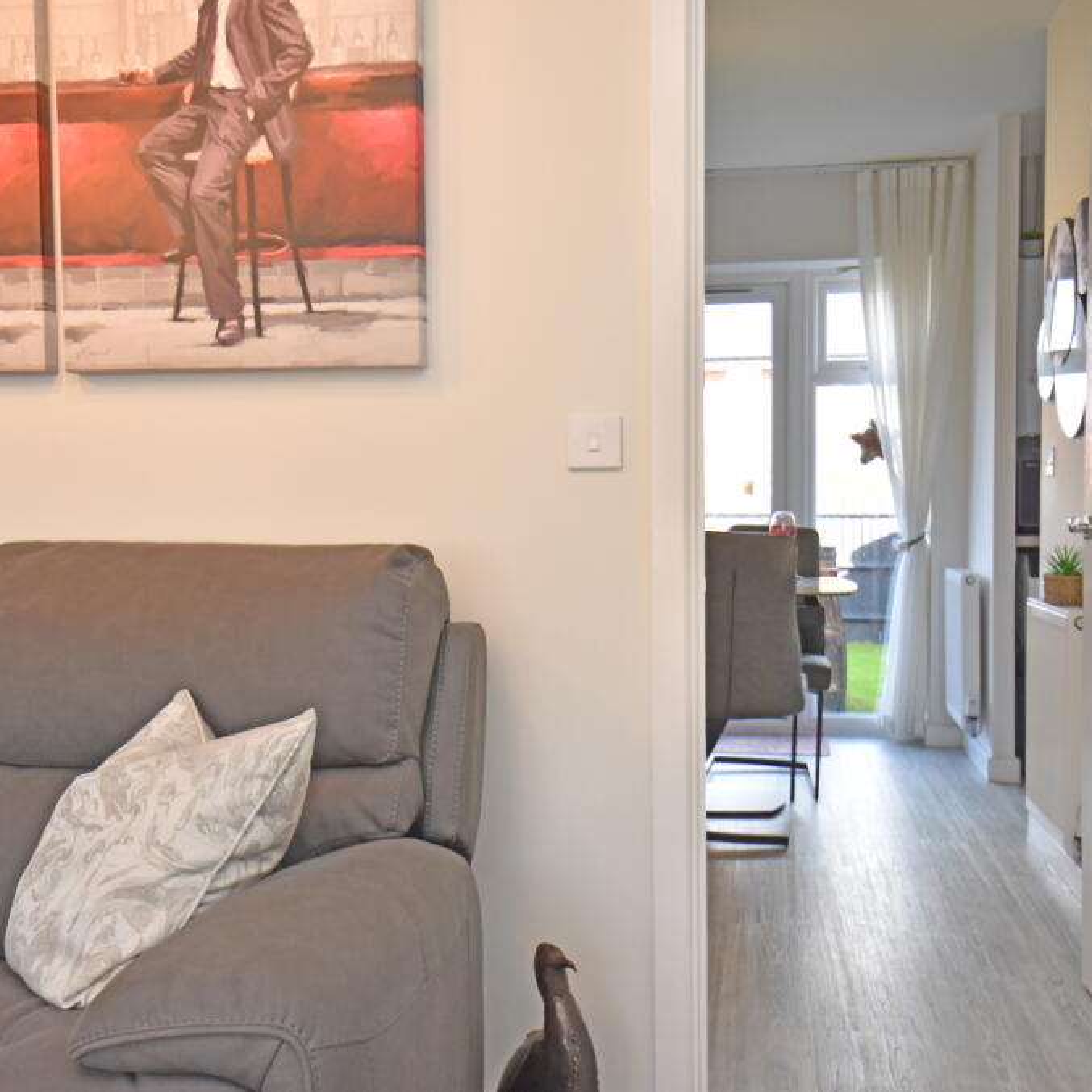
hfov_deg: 45.3
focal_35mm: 37
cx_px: 555
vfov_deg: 45.3
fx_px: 1308
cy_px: 544
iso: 800
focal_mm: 19
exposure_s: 1/160
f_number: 4.5
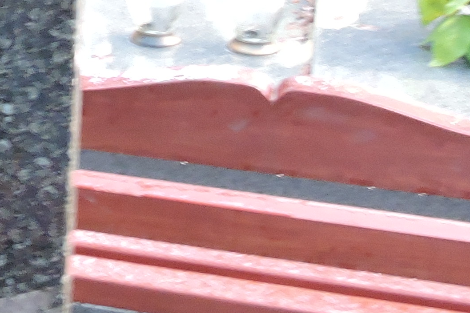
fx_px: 1776
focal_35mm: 136
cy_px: -236
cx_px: -353
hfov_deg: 13.6
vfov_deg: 9.6
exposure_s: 1/125
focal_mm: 5.4
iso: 400
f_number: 3.5
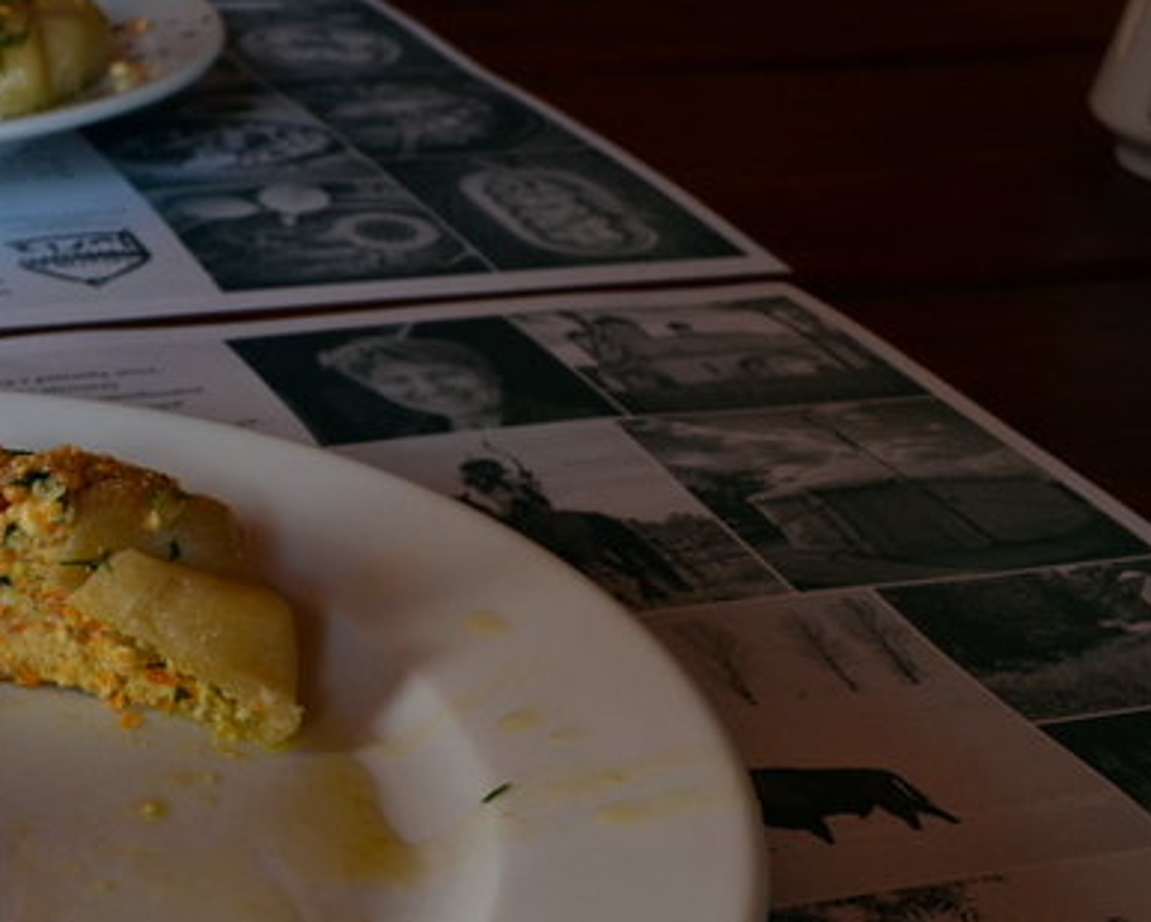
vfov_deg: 23.6
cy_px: 690
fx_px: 2181
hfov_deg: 27.7
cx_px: -21
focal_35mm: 64
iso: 400
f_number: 8
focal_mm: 22
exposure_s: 1/80
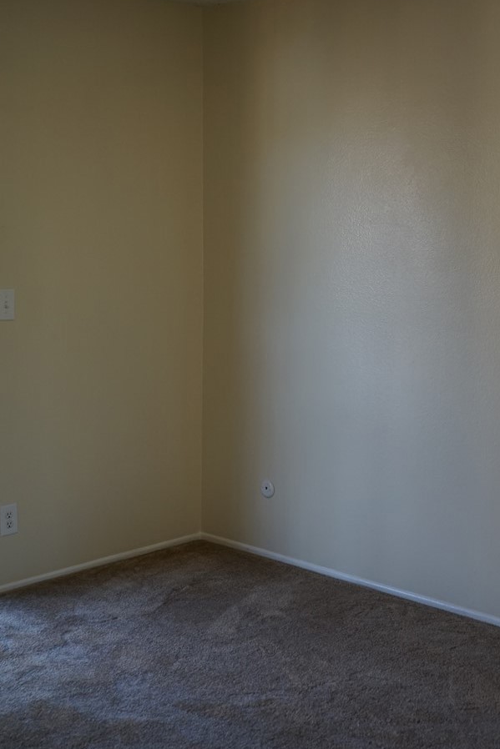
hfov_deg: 26.0
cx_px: 289
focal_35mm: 52
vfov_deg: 38.2
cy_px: 352
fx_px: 1083
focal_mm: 43
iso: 800
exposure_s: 1/160
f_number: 4.5
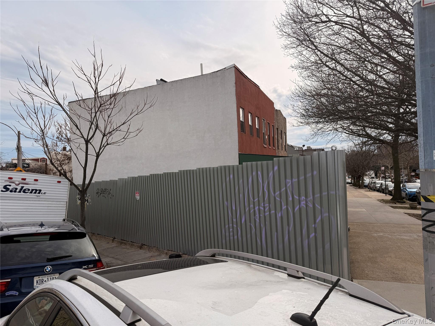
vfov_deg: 56.8
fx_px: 302
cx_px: 218
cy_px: 163
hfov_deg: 71.6
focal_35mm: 24
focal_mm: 6.76
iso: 80
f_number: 1.78
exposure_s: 1/7353
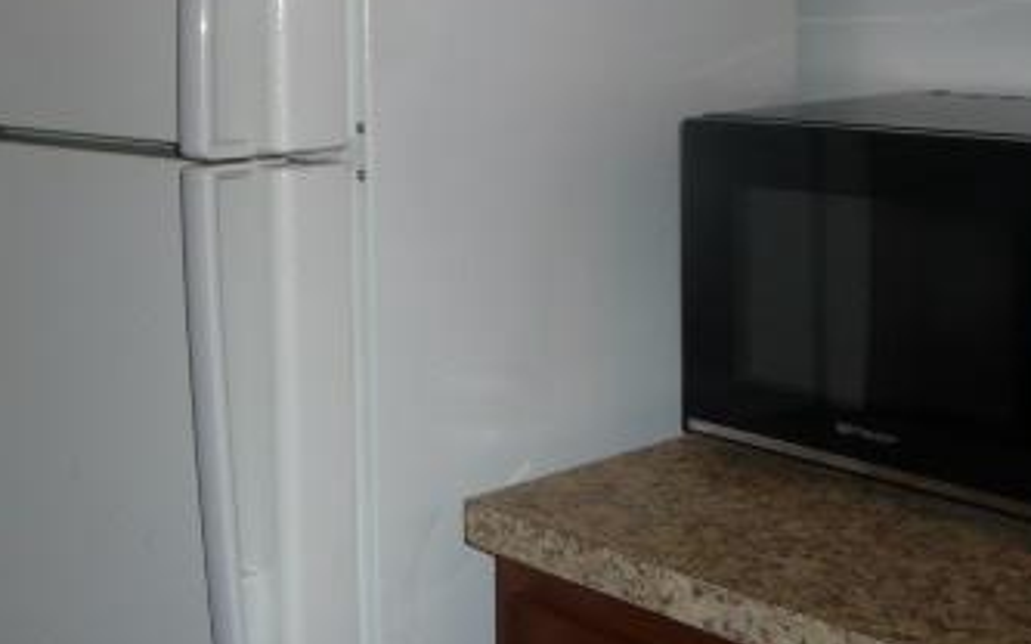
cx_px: 381
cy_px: 59
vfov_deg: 22.2
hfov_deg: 35.5
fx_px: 1601
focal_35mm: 57
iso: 100
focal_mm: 4.7
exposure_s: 1/30
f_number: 3.3
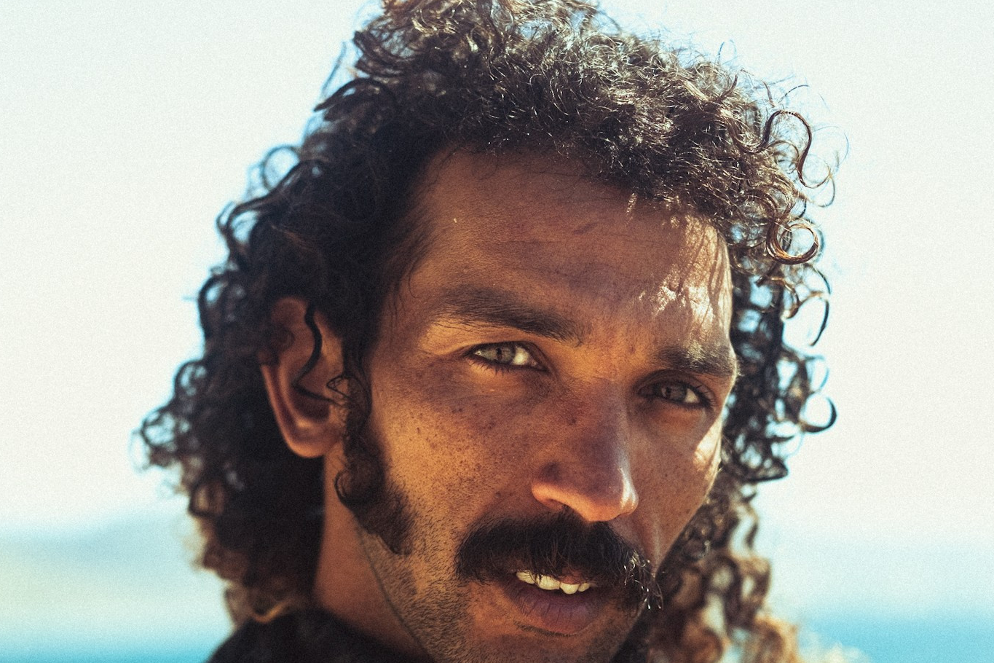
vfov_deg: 18.2
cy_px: 411
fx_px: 2071
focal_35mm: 75
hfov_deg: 27.0
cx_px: 457
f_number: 1.4
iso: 500
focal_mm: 33
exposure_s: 1/8000
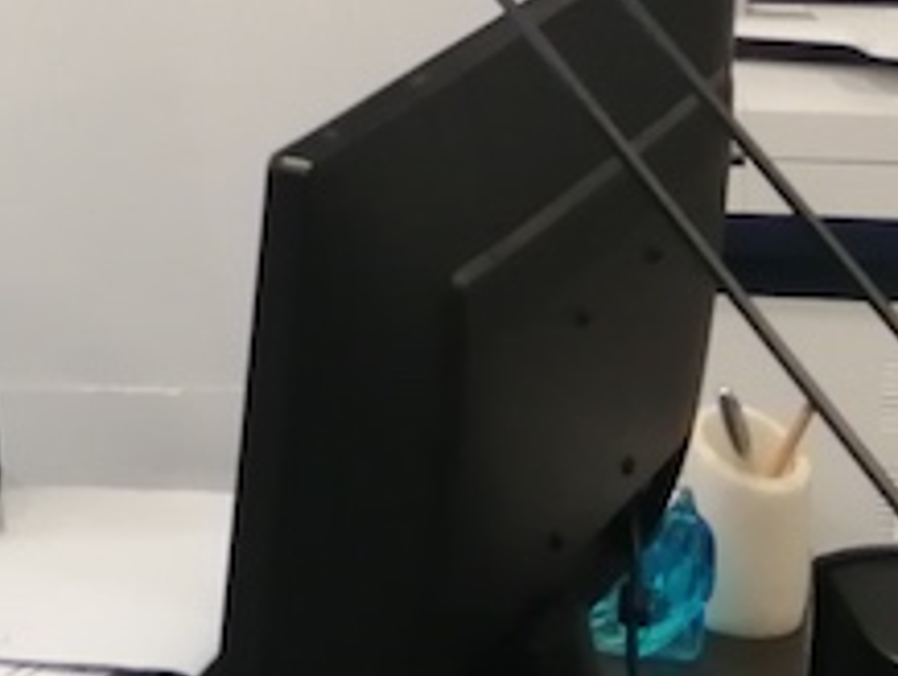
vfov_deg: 11.2
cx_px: -313
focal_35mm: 131
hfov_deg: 14.3
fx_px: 3402
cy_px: -82
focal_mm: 3.6
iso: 125
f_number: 1.8
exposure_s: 1/33.3
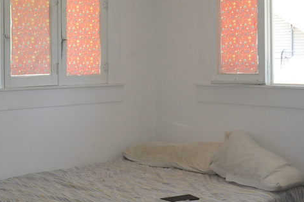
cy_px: 67
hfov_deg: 38.0
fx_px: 439
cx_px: 116
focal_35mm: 52
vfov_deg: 25.8
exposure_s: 1/200
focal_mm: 24
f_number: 10
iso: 4000
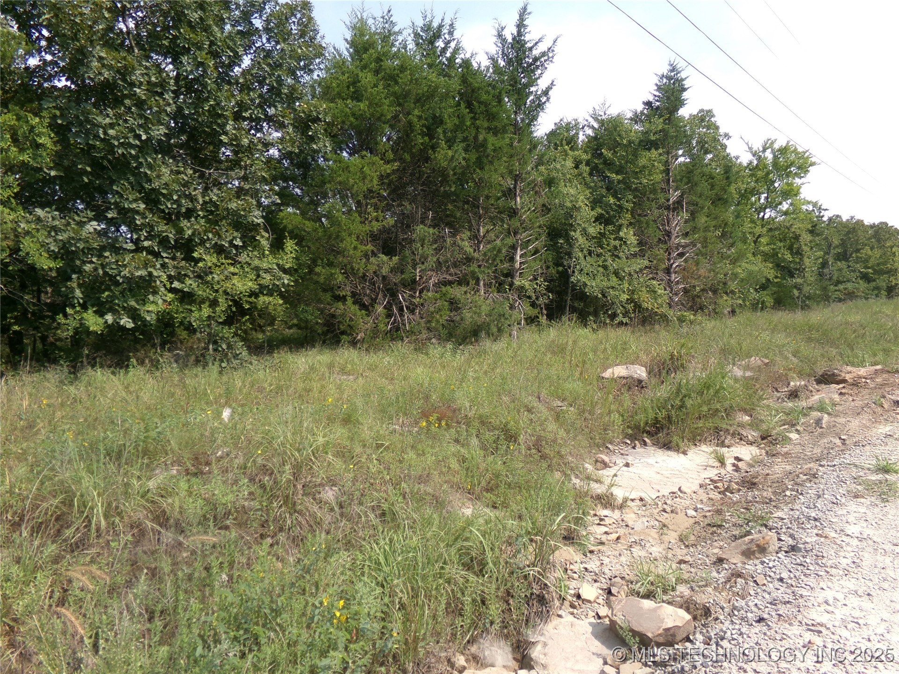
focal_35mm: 24
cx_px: 450
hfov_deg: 71.6
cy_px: 337
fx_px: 623
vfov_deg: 56.8
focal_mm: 4.3
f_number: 3.7
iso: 100
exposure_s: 1/500
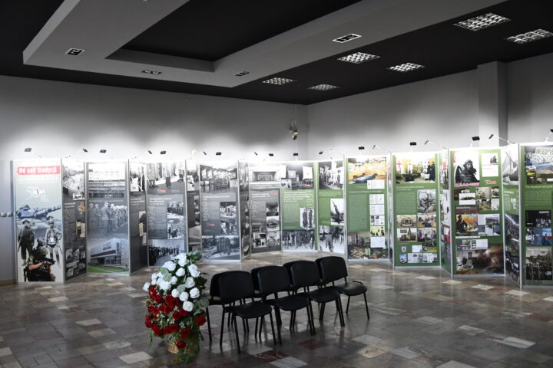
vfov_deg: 42.3
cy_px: 184
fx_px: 476
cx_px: 276
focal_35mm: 31
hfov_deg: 60.3
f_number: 4.5
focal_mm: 21
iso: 1250
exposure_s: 1/80
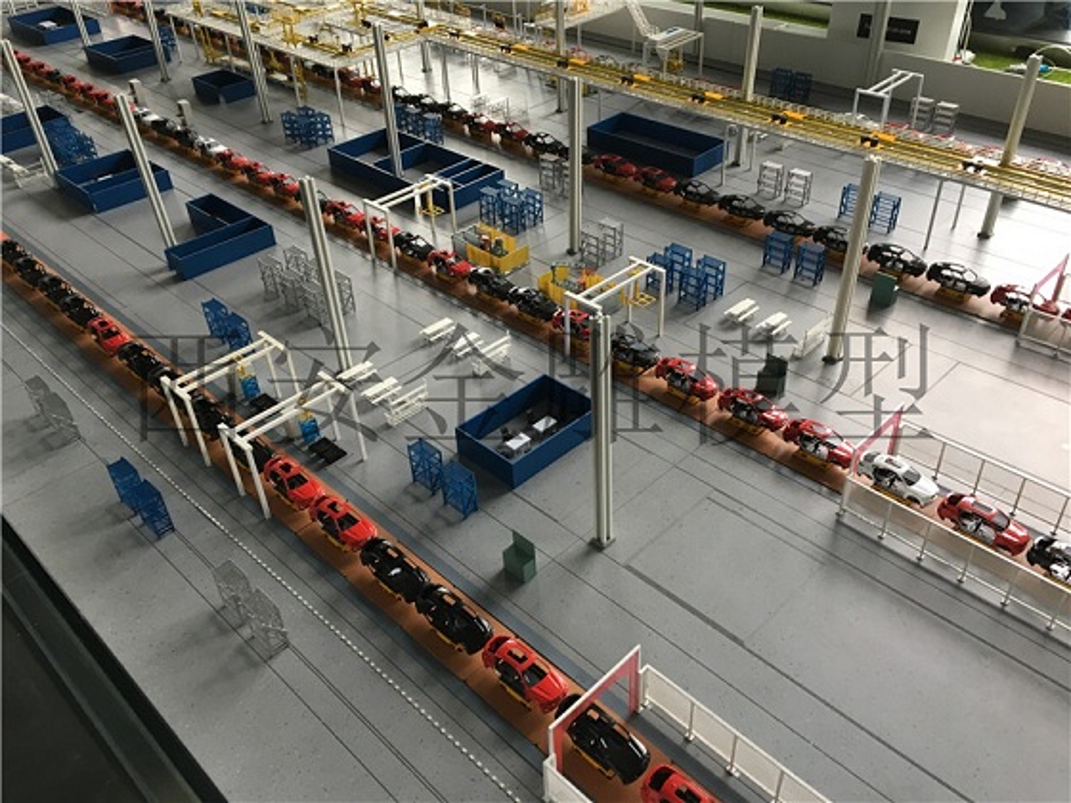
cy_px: 402
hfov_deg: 61.7
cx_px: 536
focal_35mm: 29
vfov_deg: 48.2
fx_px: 897
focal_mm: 4.15
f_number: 2.2
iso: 80
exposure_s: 1/33
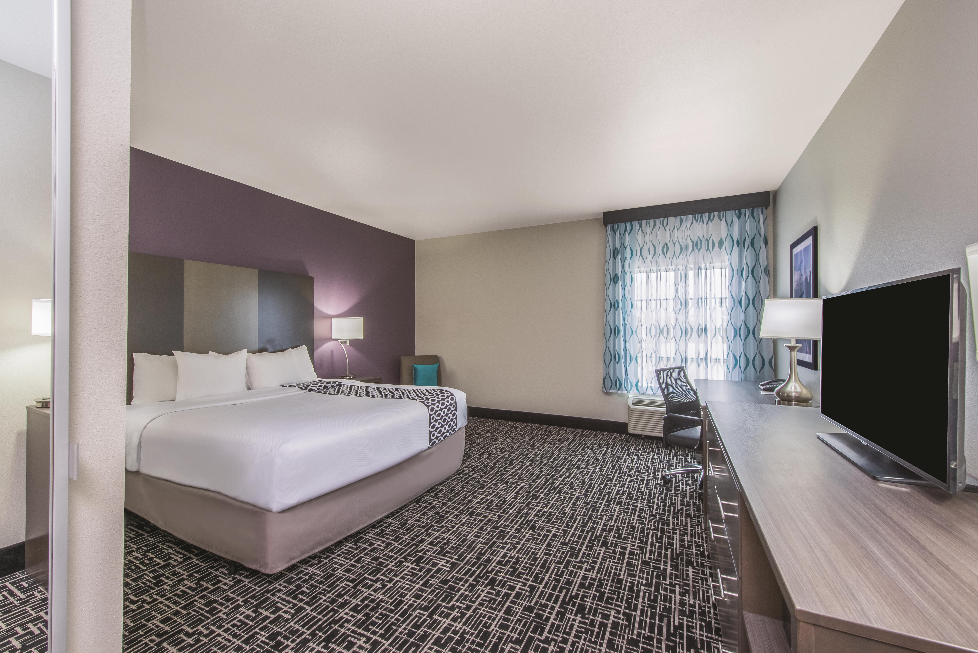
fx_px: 408
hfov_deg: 100.4
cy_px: 326
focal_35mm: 15
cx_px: 489
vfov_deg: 77.4
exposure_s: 1/1.67
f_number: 16
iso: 200
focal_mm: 15
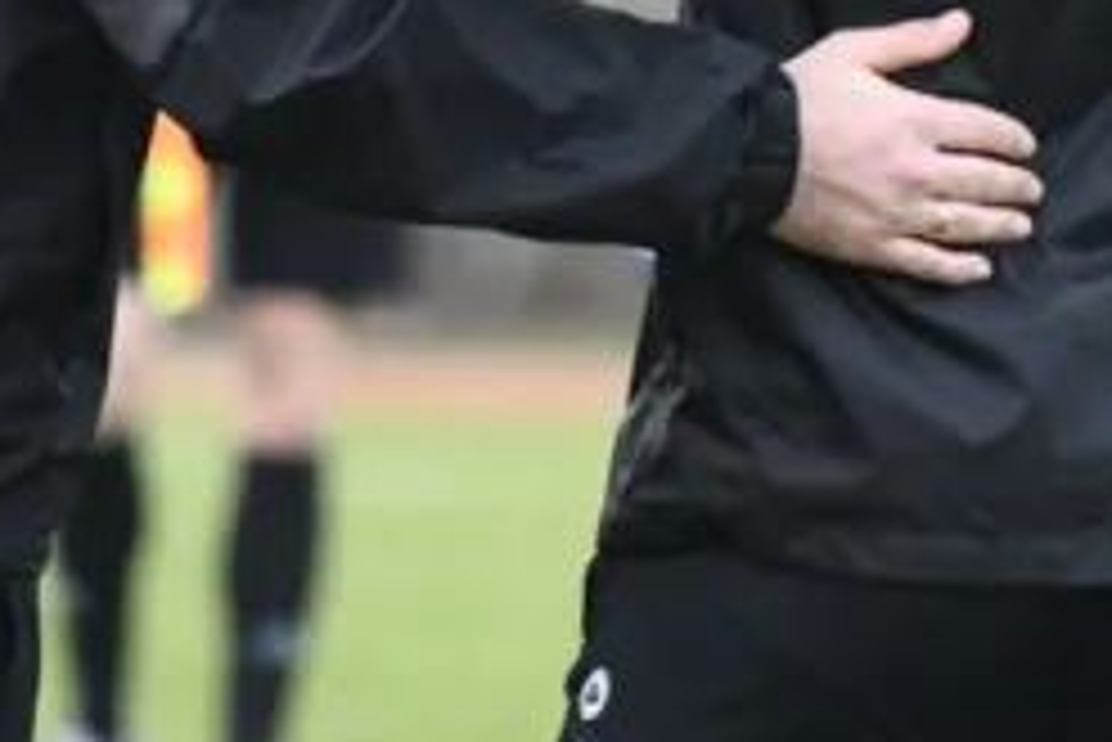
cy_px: -490
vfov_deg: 1.1
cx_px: 635
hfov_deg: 1.7
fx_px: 38447
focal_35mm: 1244
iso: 5600
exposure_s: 1/3200
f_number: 5.6
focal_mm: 300
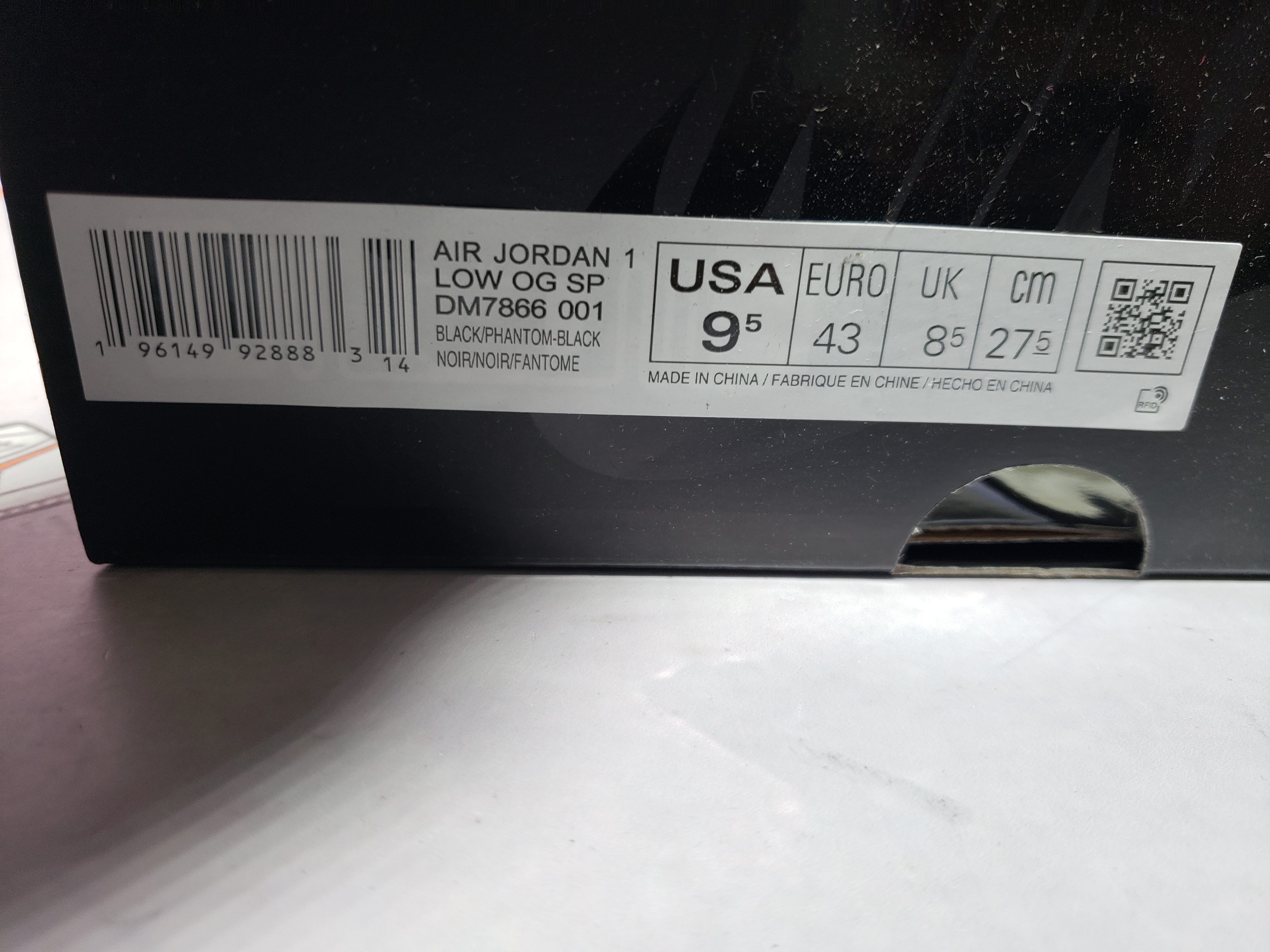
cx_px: 635
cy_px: 476
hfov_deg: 67.3
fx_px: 954
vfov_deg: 53.1
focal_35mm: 26
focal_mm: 4.3
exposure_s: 1/192
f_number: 1.5
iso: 50
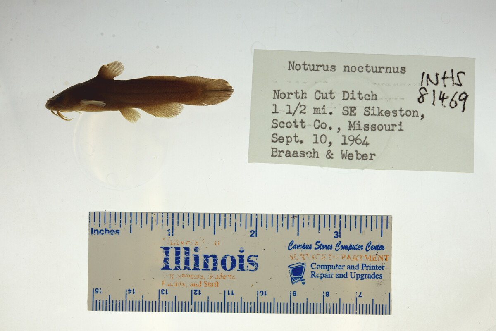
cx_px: 248
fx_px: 827
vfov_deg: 22.6
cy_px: 166
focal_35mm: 60
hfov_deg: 33.4
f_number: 10
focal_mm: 60
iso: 100
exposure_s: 1/200
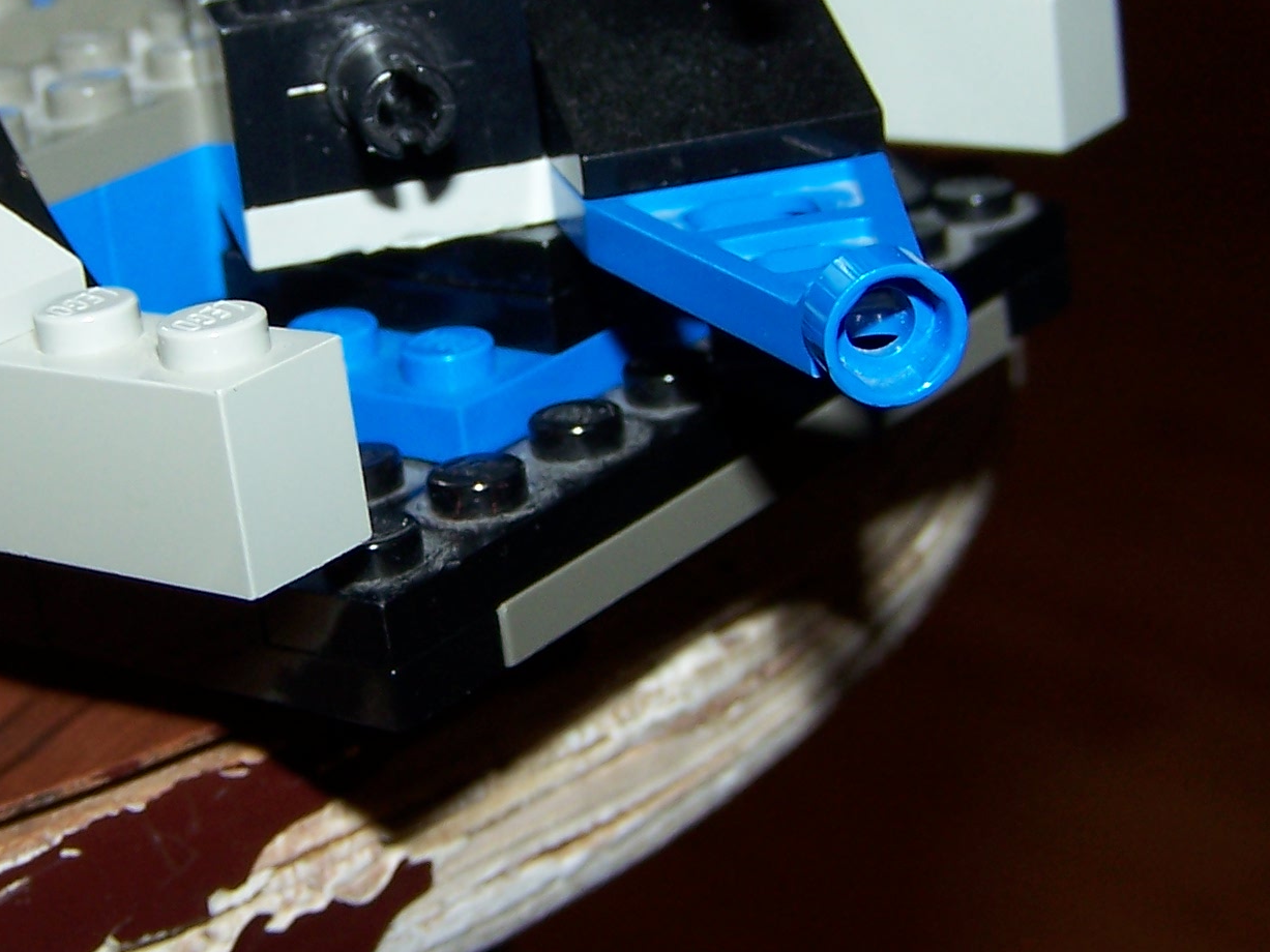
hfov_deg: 23.2
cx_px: 451
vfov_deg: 17.6
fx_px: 3082
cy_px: 387
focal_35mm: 84
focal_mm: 6.7
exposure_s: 1/60
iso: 80
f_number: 2.8
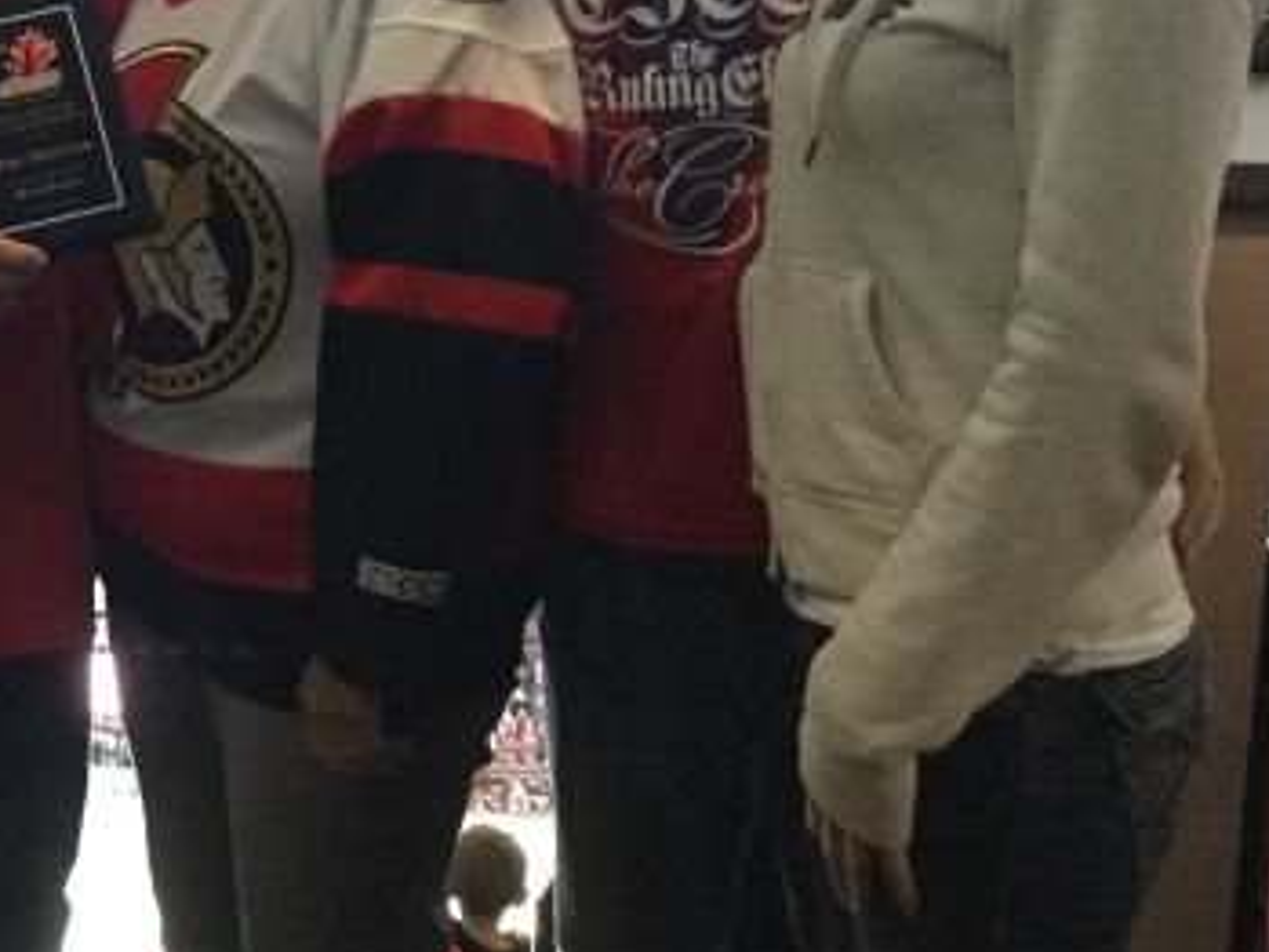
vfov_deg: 20.4
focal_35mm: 71
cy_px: 145
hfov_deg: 25.6
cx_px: -91
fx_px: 2604
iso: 200
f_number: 2.4
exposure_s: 1/17
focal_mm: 3.3
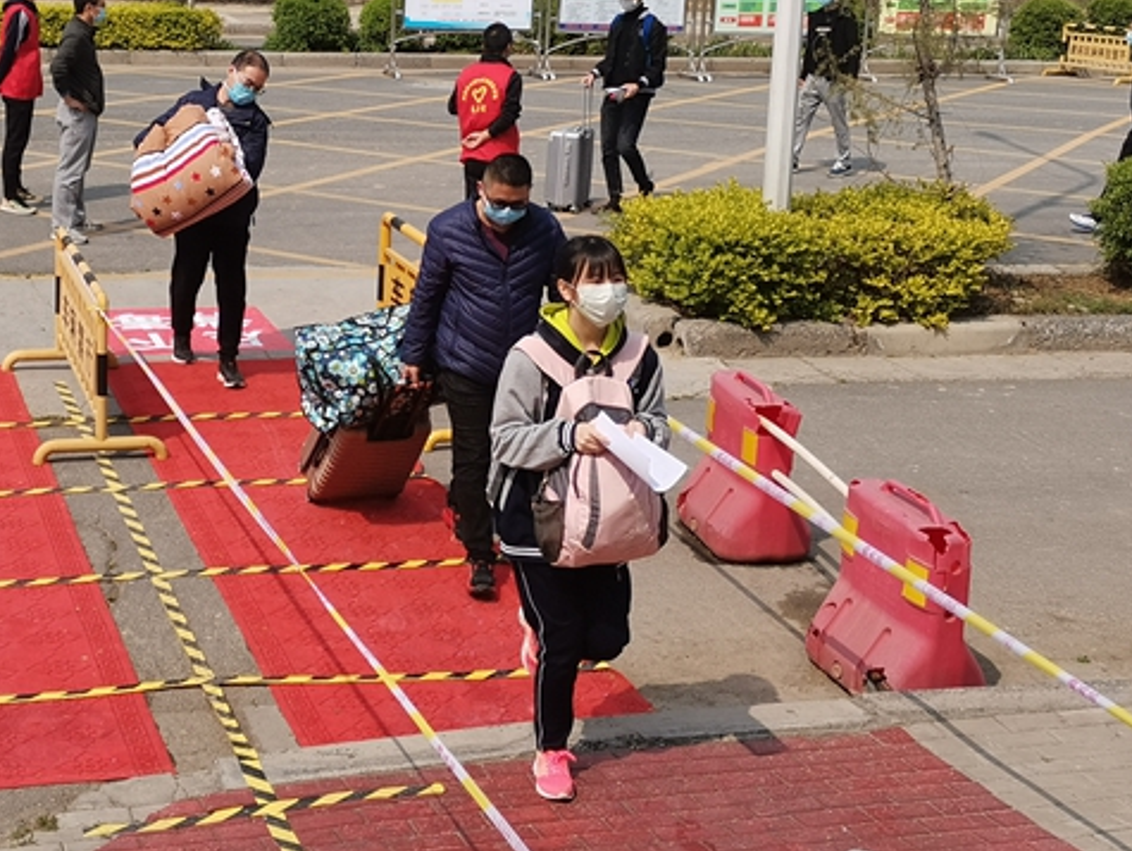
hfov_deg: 31.6
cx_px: 293
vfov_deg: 24.3
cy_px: 278
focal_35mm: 60
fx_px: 1964
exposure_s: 1/1664
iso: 50
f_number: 1.8
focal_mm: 4.75
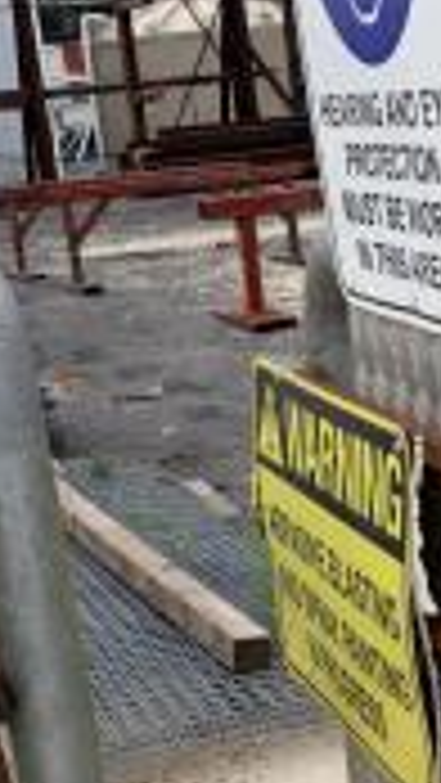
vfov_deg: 27.6
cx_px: 378
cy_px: 747
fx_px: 1516
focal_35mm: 73
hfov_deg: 16.4
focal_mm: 4.2
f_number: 1.8
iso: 25
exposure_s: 1/1490
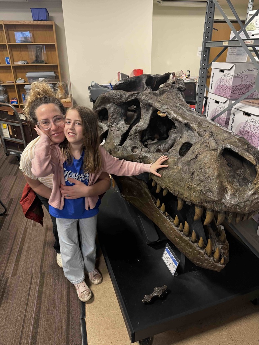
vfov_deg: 71.6
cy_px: 172
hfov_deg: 56.8
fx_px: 239
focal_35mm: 24
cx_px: 130
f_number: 1.78
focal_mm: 6.76
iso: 250
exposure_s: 1/60
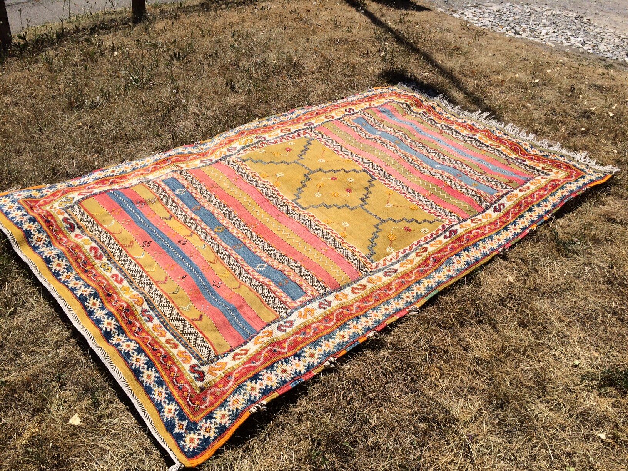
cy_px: 236
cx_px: 314
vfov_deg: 48.2
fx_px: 526
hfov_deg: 61.7
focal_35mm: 29
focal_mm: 4.15
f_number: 2.2
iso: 32
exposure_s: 1/3165
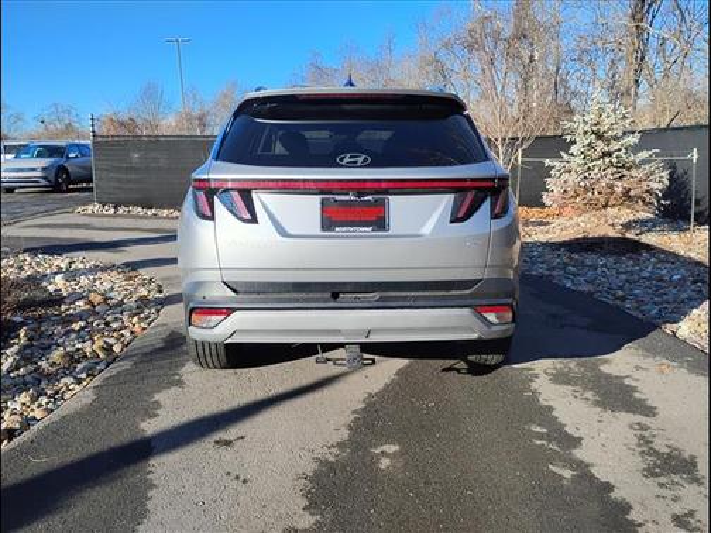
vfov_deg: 49.7
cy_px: 266
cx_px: 356
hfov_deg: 63.4
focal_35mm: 28
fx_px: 575
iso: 100
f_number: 1.8
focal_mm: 4.26
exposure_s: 1/588
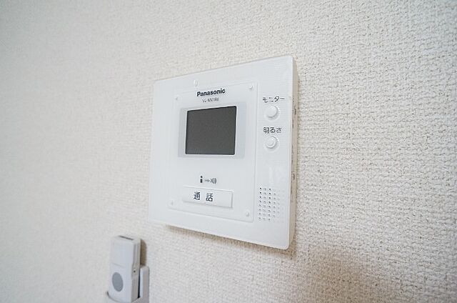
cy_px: 152
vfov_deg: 52.9
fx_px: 304
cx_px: 228
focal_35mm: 24
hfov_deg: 73.8
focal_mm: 16
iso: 1600
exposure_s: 1/60
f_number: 4
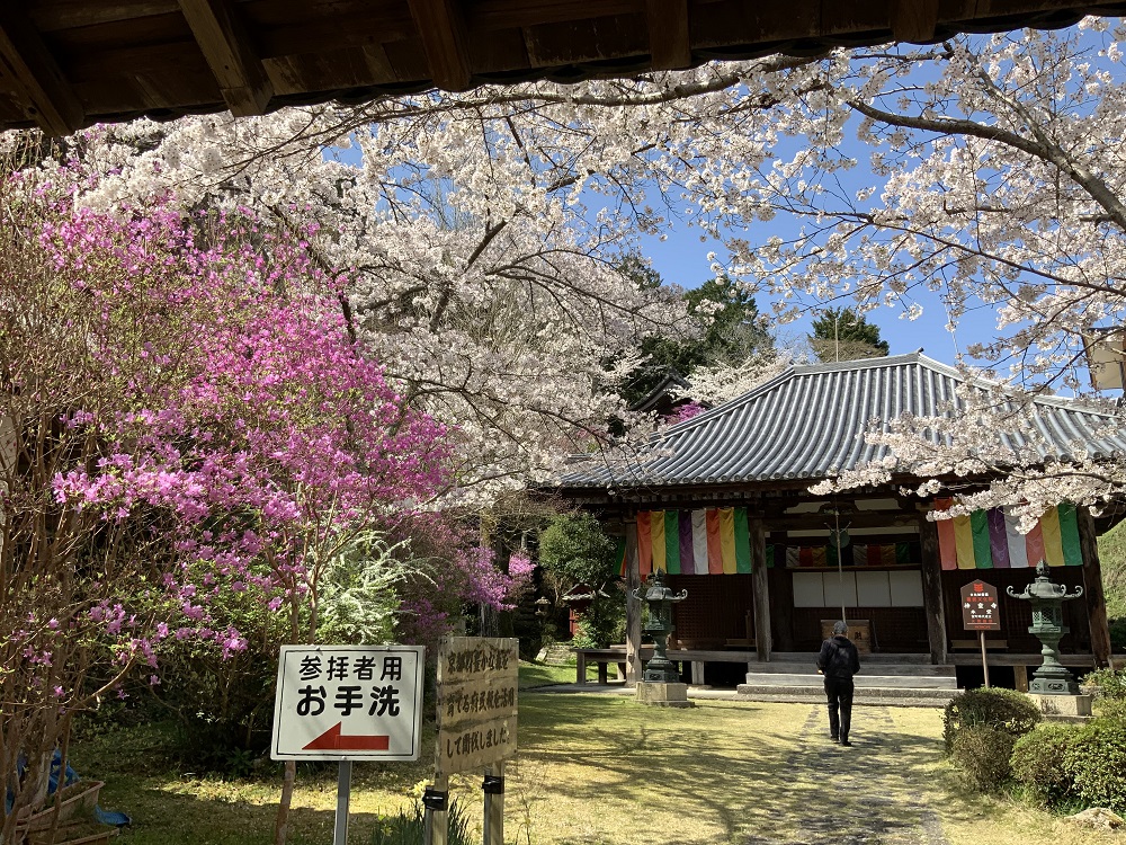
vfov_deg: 48.2
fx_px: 943
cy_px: 422
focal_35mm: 29
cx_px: 563
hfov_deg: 61.7
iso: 16
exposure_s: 1/1076
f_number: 1.8
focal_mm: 3
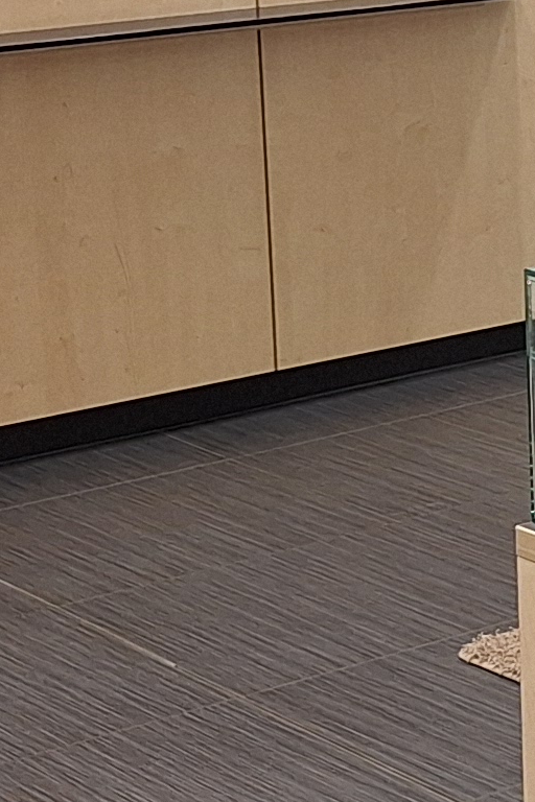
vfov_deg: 15.9
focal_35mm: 127
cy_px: 26
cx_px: 1209
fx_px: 2831
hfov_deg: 9.7
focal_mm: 5.54
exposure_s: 1/100
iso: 80
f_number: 1.8
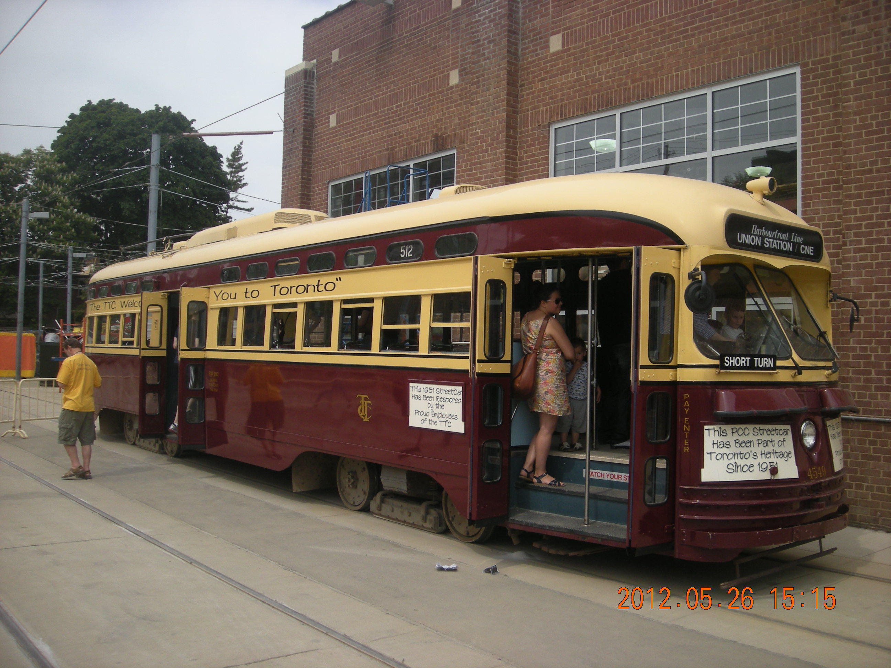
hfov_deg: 52.6
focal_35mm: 35
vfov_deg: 40.7
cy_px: 334
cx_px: 446
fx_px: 901
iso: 64
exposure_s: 1/242
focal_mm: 5.7
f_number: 5.7
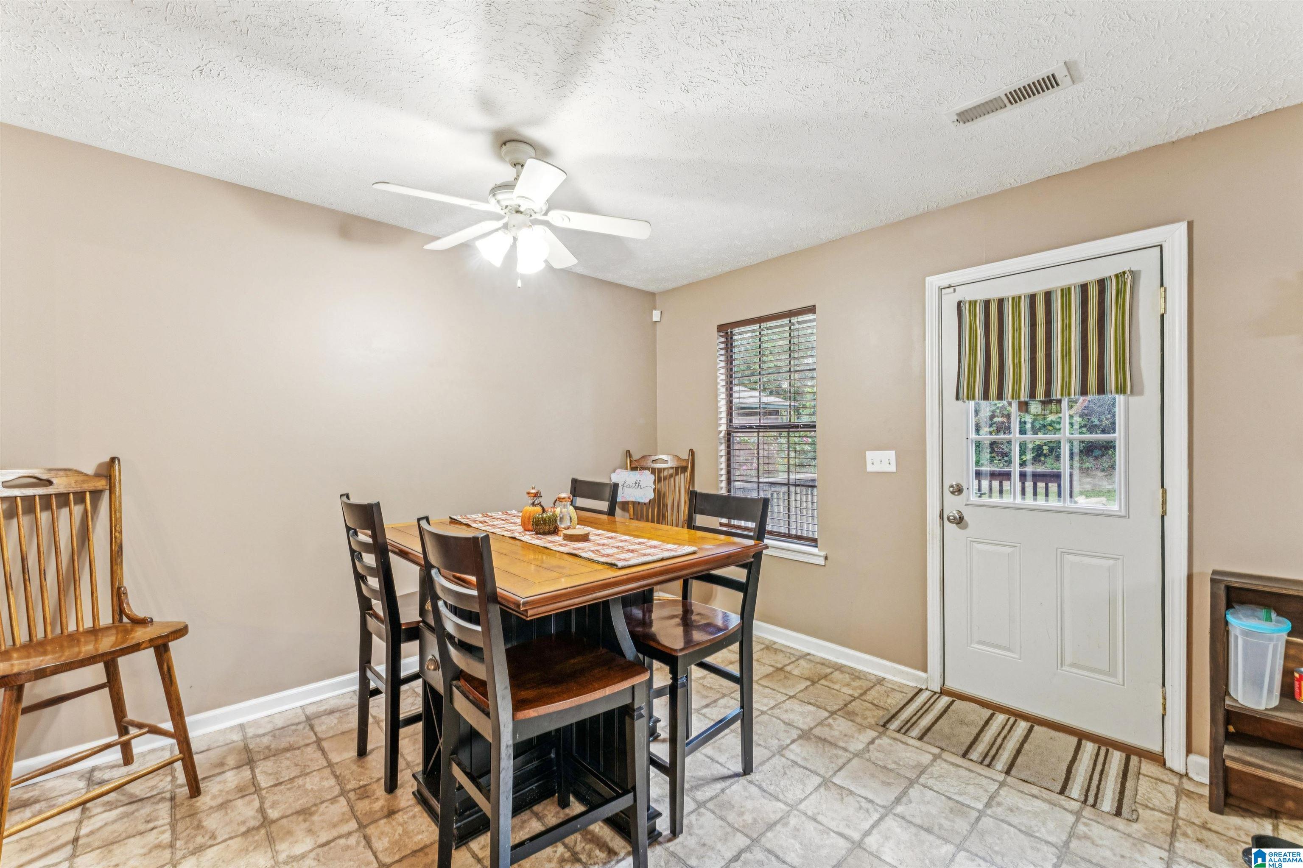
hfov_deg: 101.9
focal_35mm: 15
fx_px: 528
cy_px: 434
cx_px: 652
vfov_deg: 78.8
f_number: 13
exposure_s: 1/6
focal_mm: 14.6
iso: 500
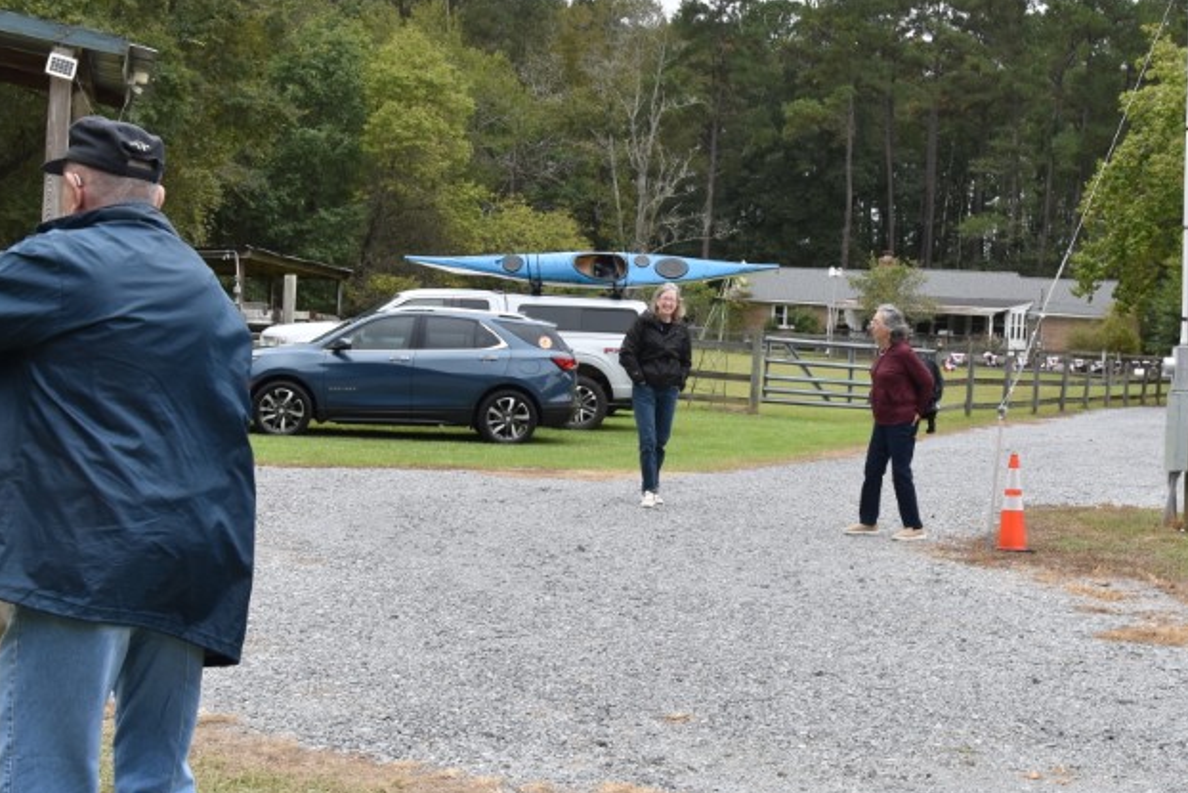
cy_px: 329
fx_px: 1650
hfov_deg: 39.4
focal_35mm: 50
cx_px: 726
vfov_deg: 27.0
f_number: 8
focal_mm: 18
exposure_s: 1/250
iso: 220
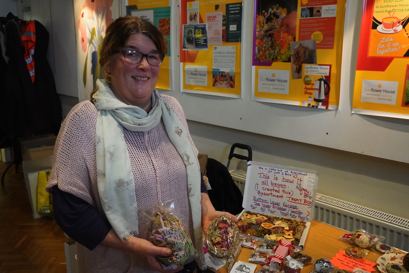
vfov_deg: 41.7
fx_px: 358
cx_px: 204
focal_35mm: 32
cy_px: 136
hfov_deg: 59.5
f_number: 4
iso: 4000
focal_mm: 21
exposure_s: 1/160
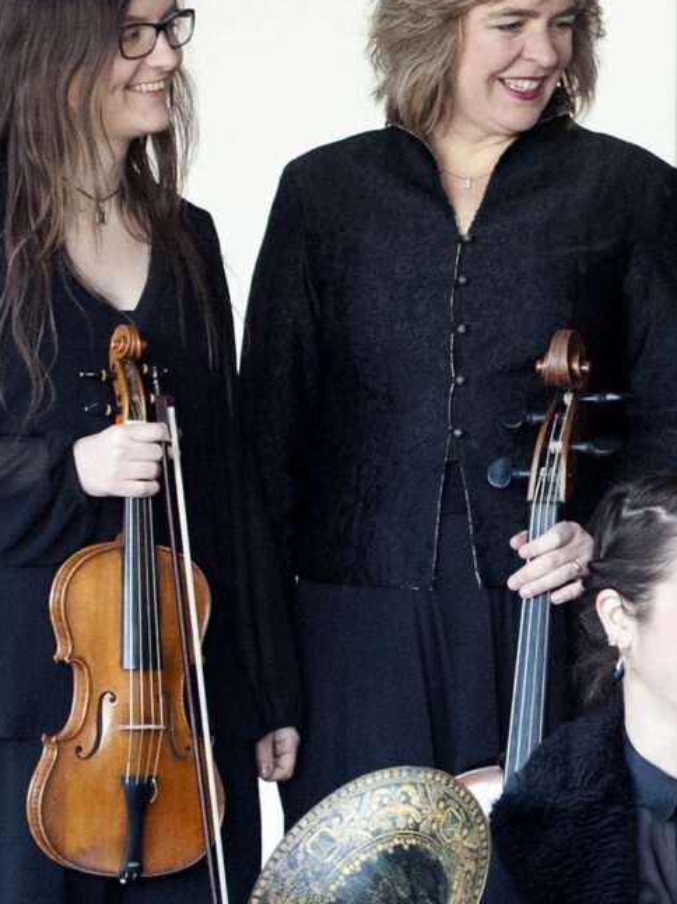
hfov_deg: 6.4
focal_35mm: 221
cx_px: 1607
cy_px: 528
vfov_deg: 9.0
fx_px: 5767
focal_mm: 58
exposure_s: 1/200
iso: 6400
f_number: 5.6
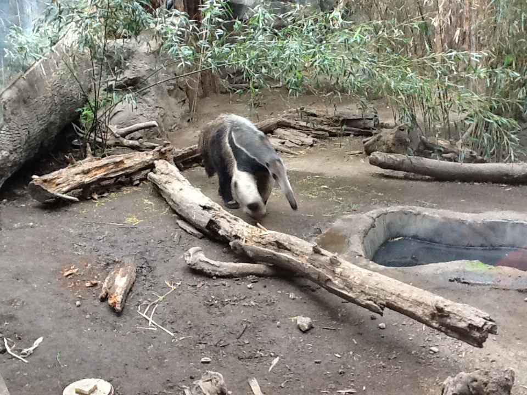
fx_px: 487
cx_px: 264
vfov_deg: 44.2
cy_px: 198
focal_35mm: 32
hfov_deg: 56.8
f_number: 2.4
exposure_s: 1/30
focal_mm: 2.03
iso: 160
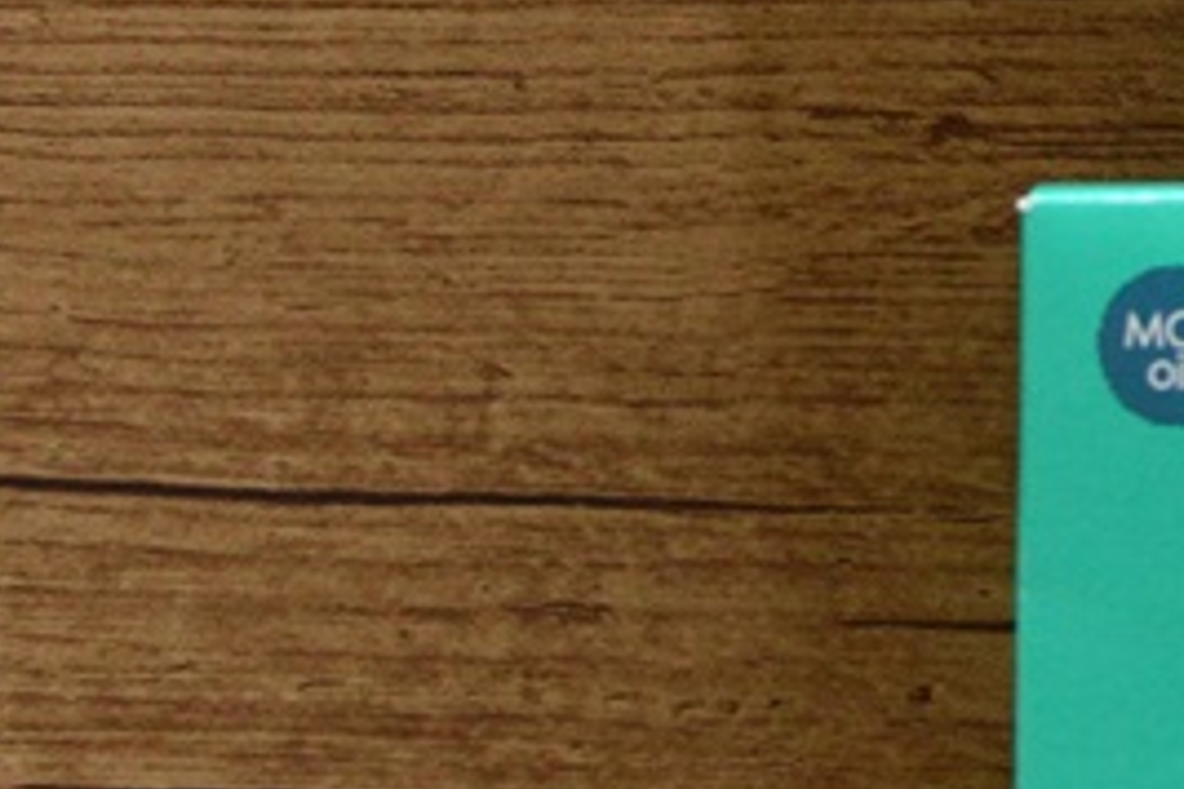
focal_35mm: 236
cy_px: -71
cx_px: 2038
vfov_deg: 5.8
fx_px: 7769
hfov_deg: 8.4
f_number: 3.5
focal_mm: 35
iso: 800
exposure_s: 1/60
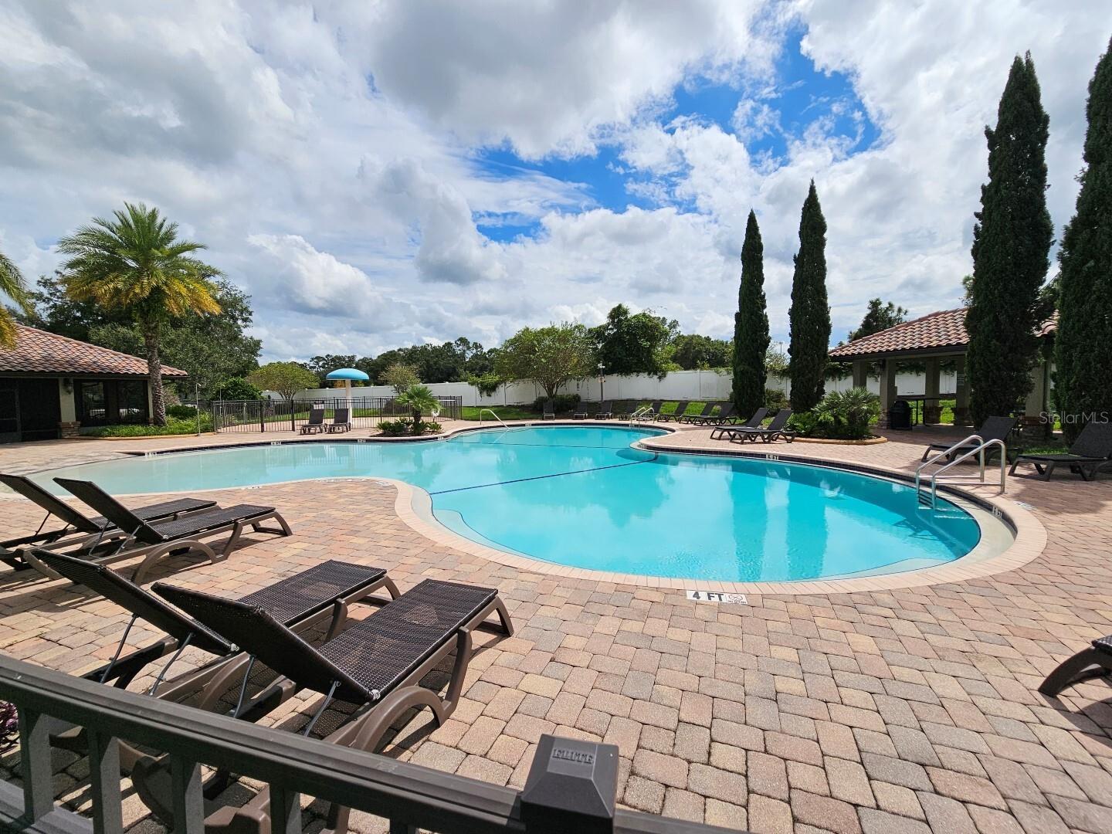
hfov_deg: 106.2
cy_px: 417
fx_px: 418
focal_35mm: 13
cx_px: 556
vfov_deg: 89.9
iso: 50
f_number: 2.2
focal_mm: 2.2
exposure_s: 1/7122
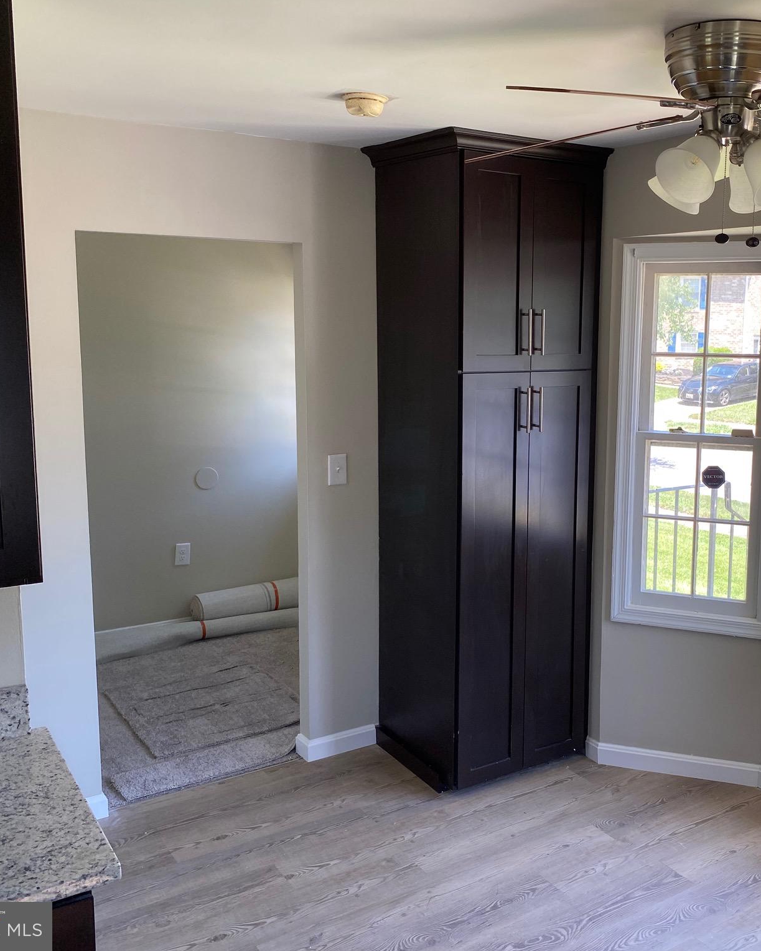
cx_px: 534
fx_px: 957
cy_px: 475
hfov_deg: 42.5
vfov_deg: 52.8
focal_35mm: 34
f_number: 1.8
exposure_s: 1/121
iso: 40
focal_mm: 4.25
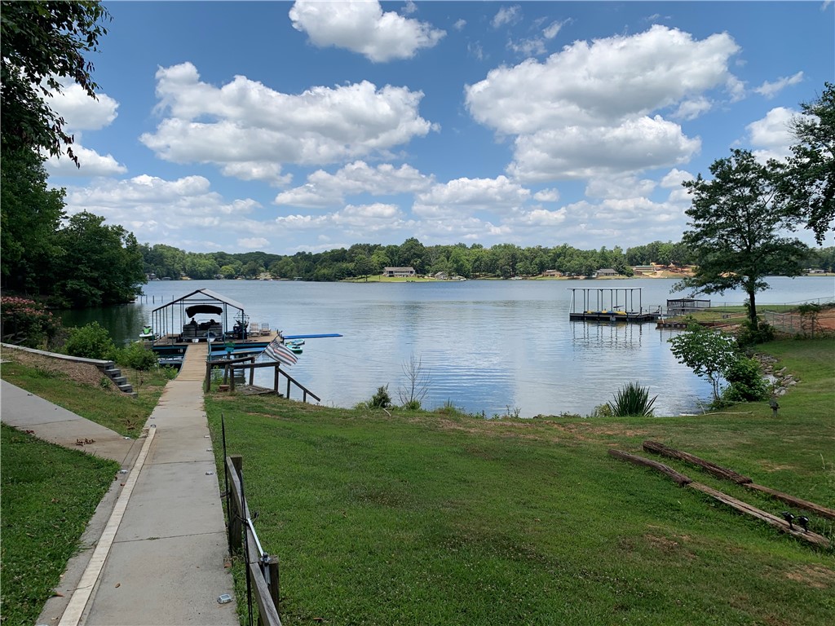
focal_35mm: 26
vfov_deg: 53.1
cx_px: 418
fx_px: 627
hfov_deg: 67.3
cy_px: 313
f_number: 1.8
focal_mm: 4.25
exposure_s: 1/2833
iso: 25
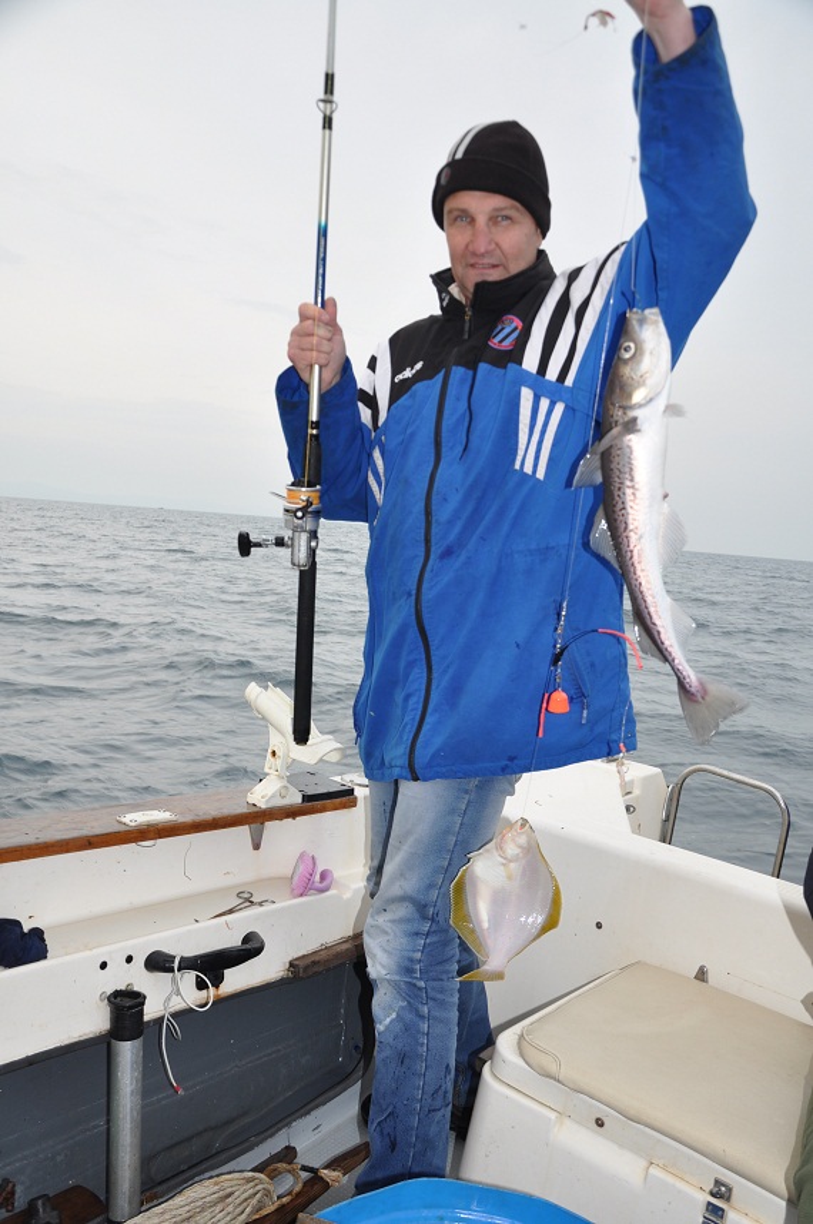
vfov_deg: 59.5
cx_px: 406
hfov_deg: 41.6
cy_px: 612
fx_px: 1070
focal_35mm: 32
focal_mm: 21
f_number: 5
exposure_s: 1/200
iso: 200
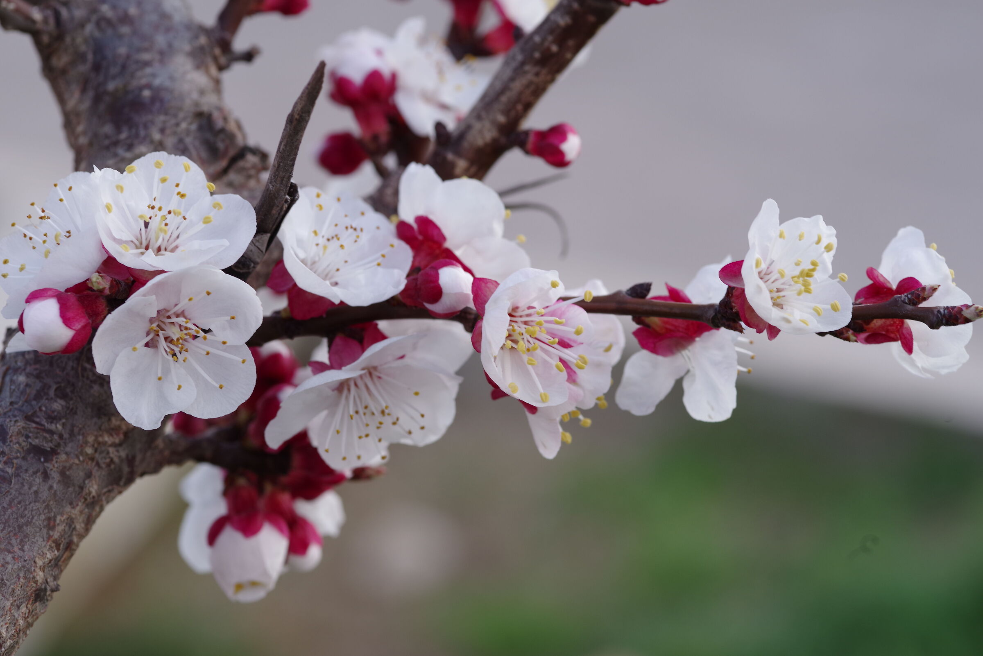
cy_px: 328
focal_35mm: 100
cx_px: 492
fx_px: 2731
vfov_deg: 13.7
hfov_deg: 20.4
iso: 400
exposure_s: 1/125
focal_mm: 100
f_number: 10
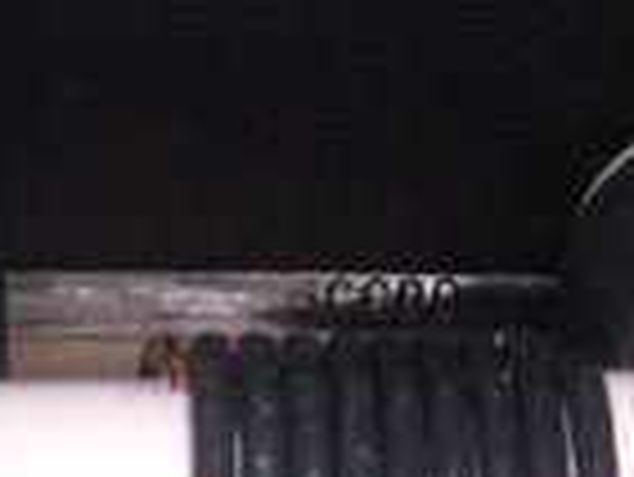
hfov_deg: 11.5
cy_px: 612
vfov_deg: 8.5
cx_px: 171
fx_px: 3153
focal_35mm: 172
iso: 100
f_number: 7.6
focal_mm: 8
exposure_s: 1/60
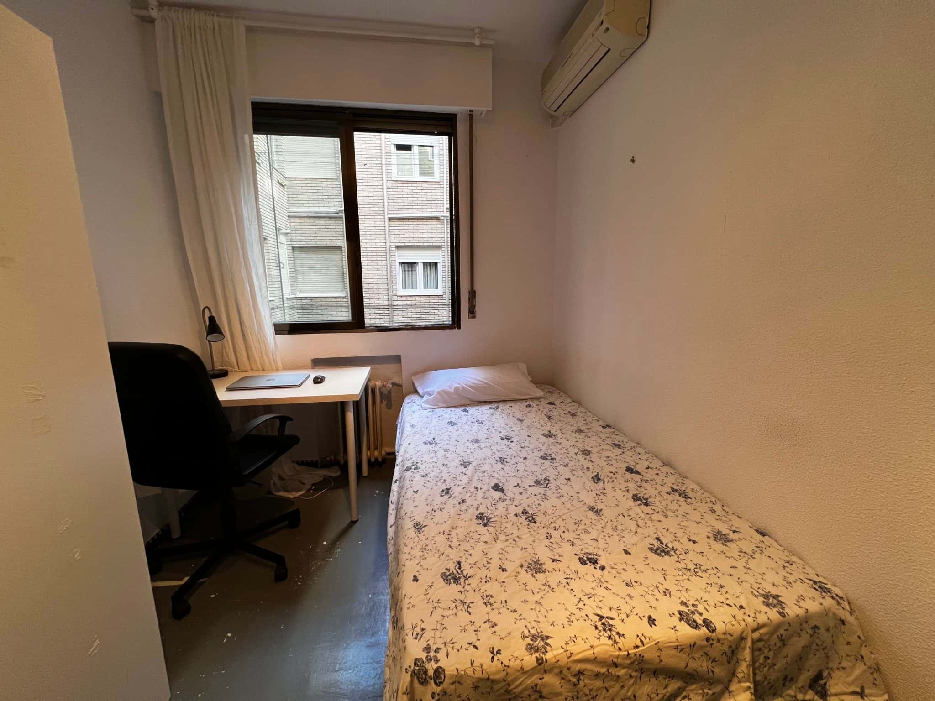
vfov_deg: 89.9
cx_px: 468
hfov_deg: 106.2
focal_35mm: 13
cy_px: 350
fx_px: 351
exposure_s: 1/100
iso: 160
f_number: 1.8
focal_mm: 1.57
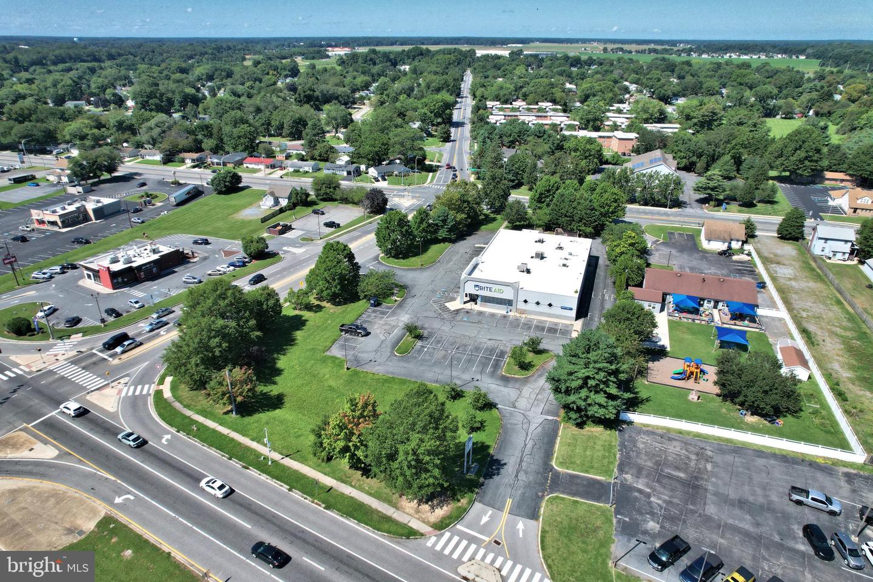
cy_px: 291
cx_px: 436
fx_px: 533
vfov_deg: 57.2
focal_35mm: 22
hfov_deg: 78.6
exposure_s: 1/4000
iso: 200
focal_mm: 8.38
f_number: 2.8
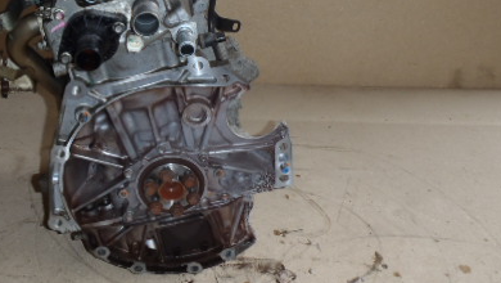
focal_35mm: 50
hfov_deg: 40.8
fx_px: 665
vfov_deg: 23.4
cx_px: 167
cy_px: 30
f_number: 3.9
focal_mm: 5
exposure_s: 1/30
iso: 100
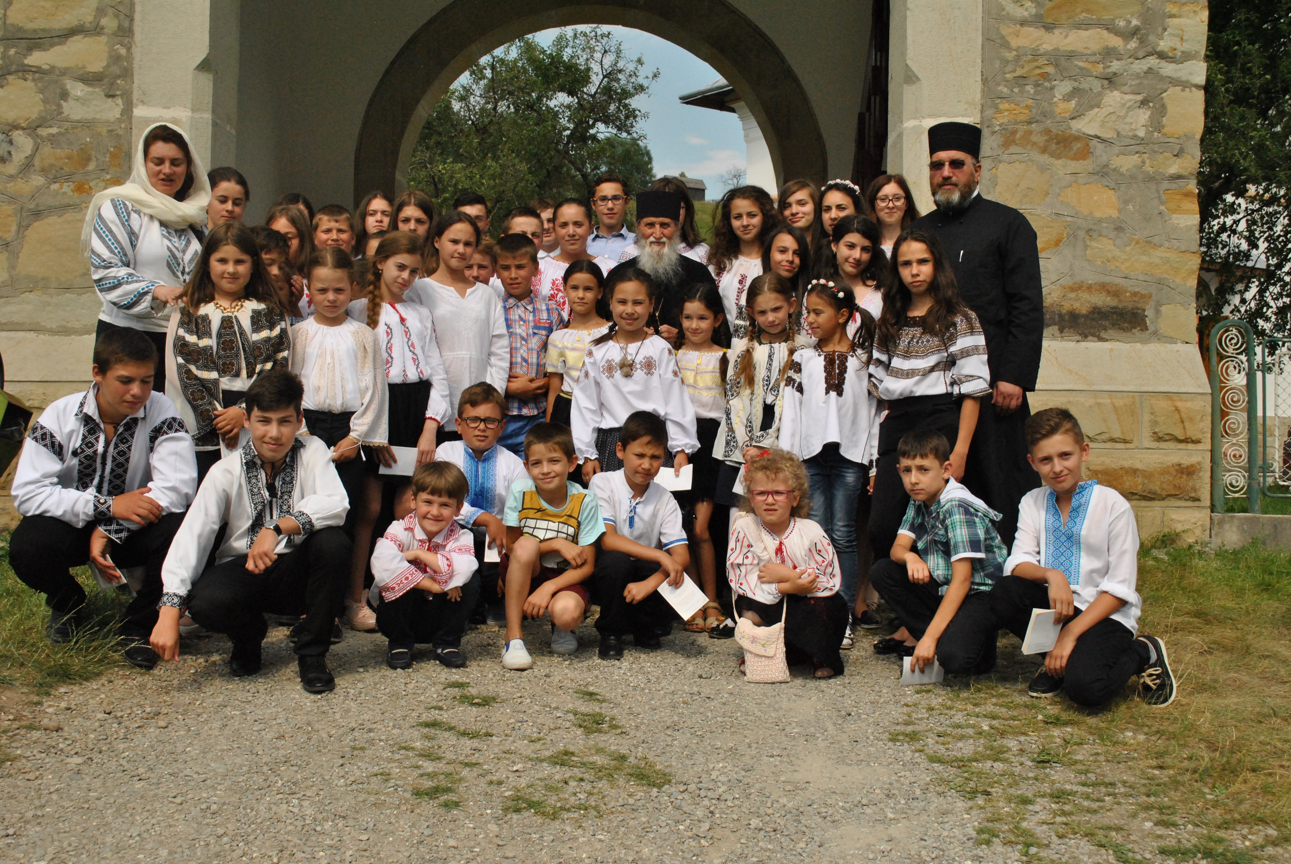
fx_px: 1508
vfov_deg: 32.0
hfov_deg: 46.3
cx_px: 646
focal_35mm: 42
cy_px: 432
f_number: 7.1
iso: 800
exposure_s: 1/2500
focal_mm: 28
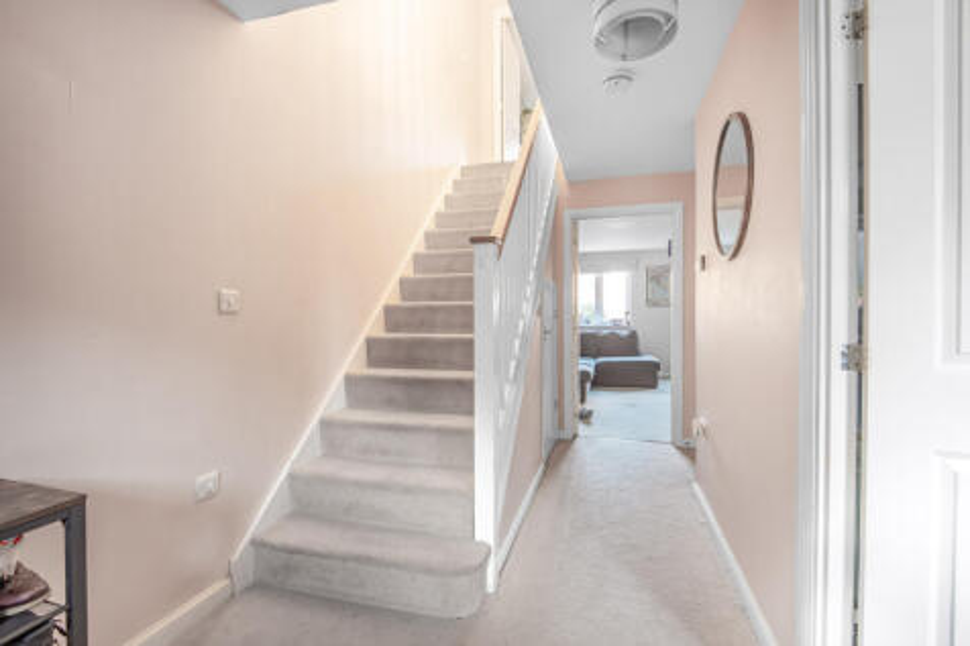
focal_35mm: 16
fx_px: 431
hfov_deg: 96.8
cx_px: 485
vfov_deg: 73.7
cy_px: 323
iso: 400
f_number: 7.1
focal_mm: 16
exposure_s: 1/4
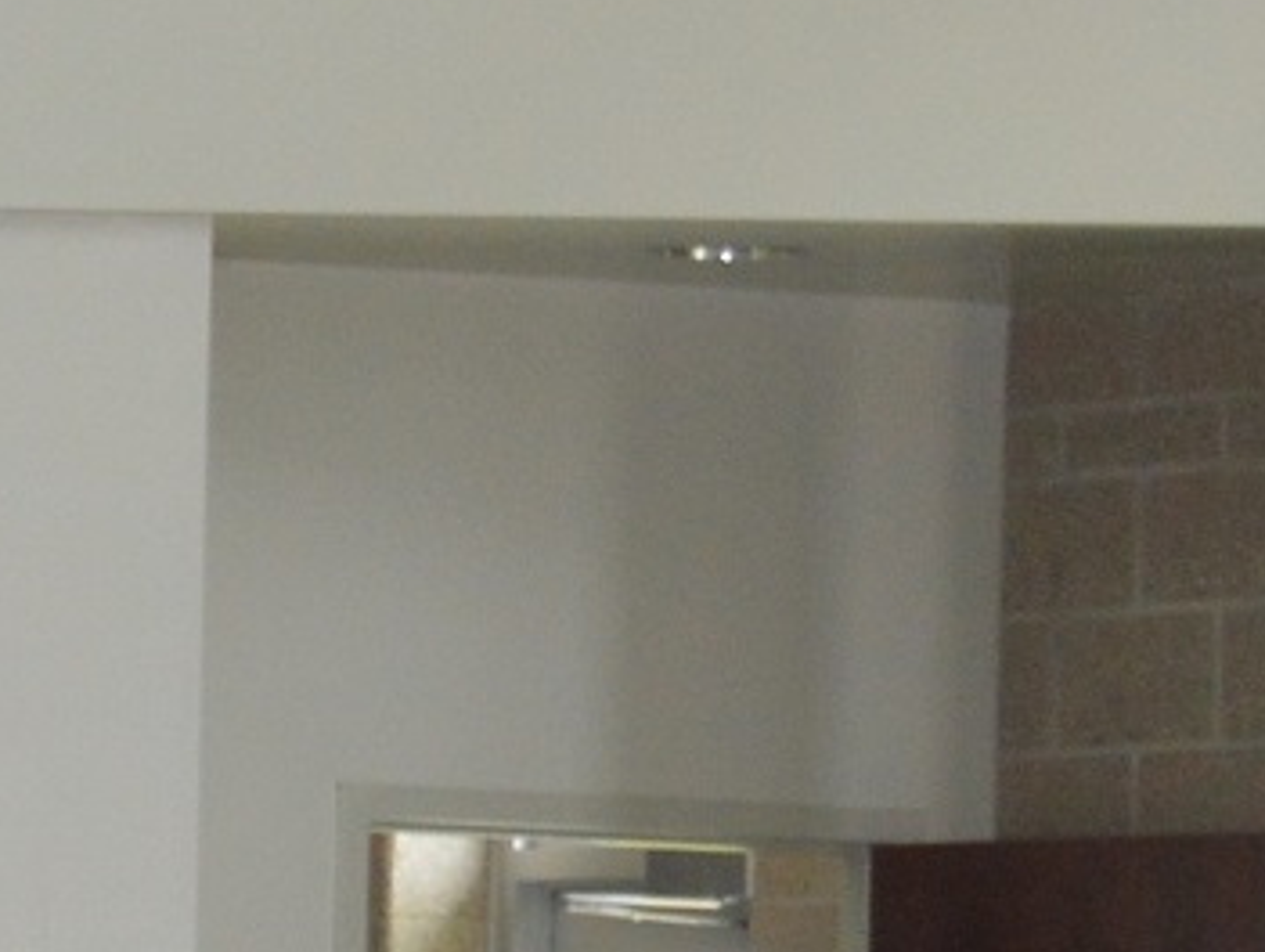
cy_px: 1298
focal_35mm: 370
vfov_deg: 4.0
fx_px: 13535
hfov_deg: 5.2
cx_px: -1647
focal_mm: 30
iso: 400
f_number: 4.5
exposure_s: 1/125
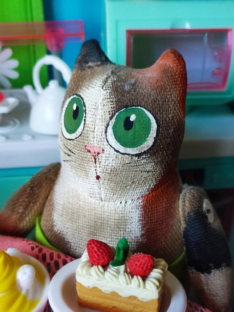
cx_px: 117
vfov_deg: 69.4
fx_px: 226
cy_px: 156
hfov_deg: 54.8
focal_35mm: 25
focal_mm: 4.7
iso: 659
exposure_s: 1/50
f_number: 1.79
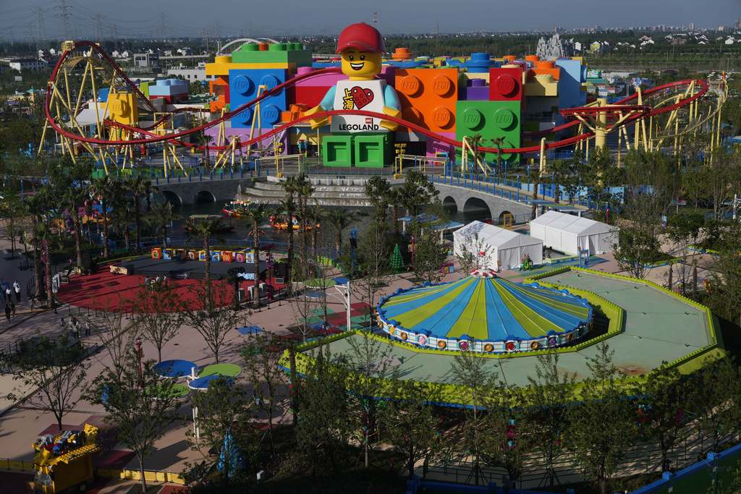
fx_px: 947
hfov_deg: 42.7
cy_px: 247
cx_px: 370
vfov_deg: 29.3
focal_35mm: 46
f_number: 4
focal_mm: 46
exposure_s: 1/1000
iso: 64
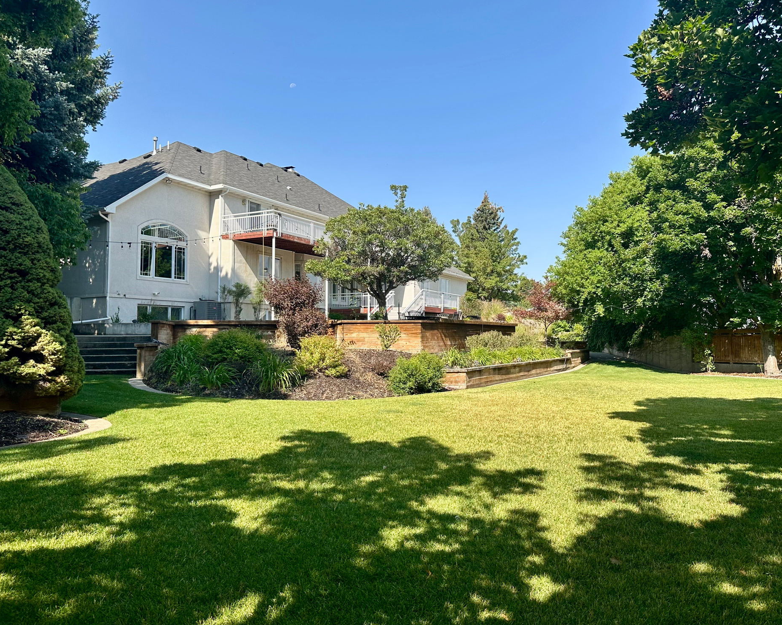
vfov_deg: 54.9
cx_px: 419
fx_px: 602
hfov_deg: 66.0
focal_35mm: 26
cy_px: 303
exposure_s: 1/2660
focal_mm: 6.86
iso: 80
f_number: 1.78
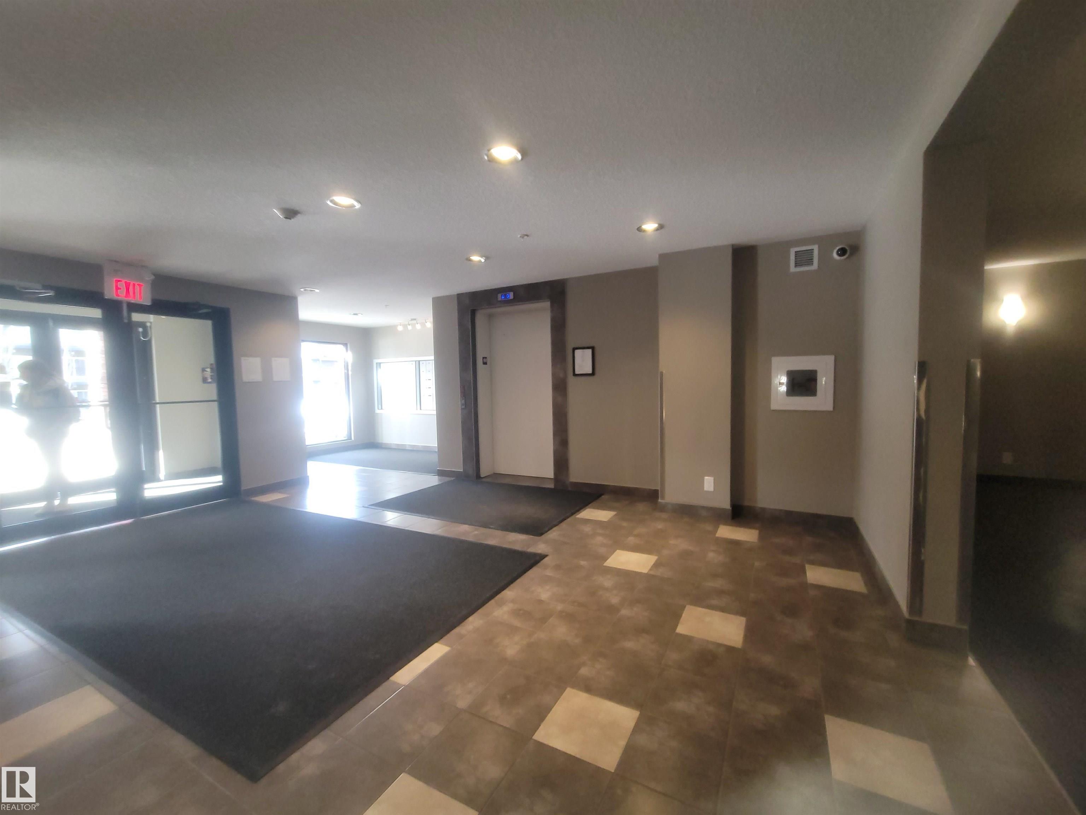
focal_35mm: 13
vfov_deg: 89.9
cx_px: 543
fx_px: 408
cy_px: 408
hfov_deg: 106.2
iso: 250
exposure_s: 1/60
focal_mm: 2.2
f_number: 2.2
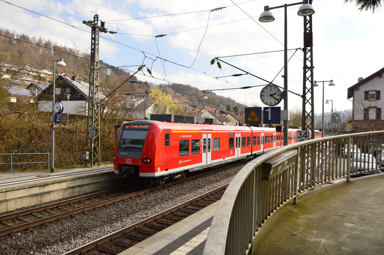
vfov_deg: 47.8
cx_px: 192
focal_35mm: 27
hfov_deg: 67.4
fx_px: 288
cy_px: 128
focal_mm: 18
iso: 200
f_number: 6.3
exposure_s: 1/640
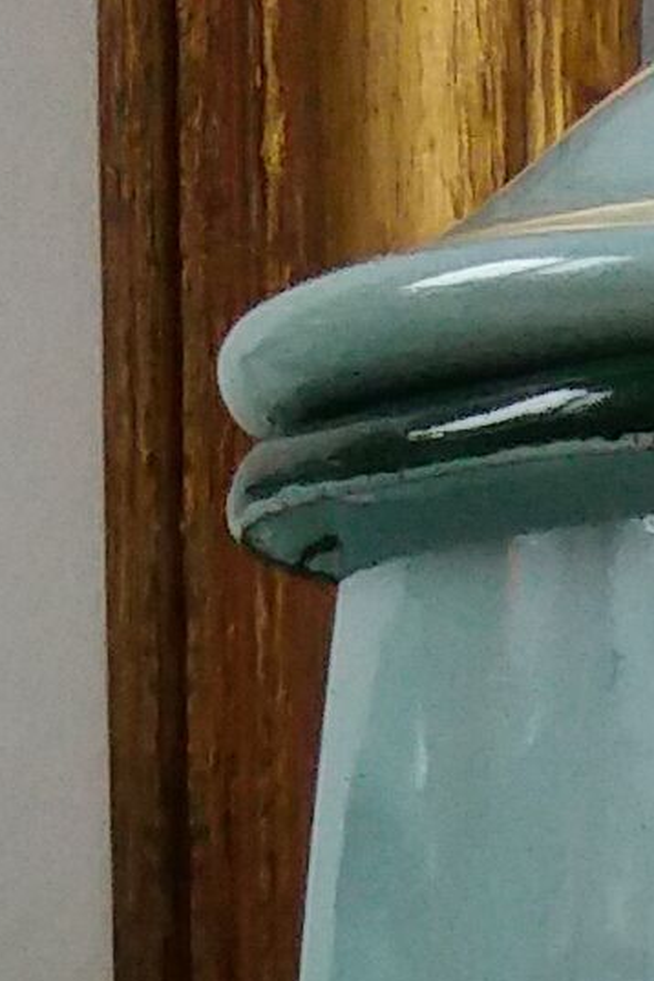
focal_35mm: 224
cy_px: 2249
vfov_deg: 8.5
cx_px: 840
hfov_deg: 6.1
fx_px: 6104
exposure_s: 1/25
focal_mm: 3.7
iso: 200
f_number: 1.9
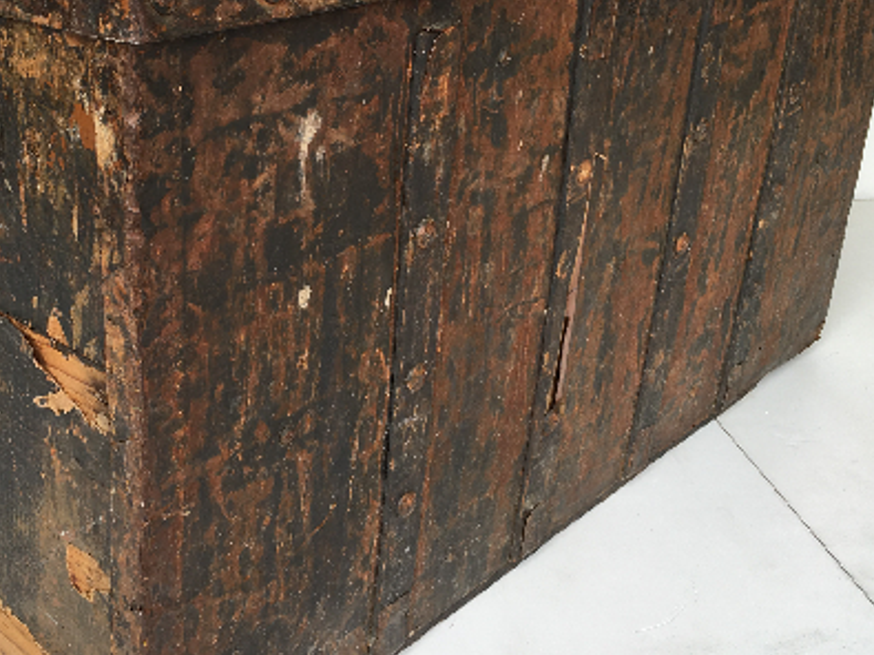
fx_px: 1186
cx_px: 301
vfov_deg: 30.7
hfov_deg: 40.0
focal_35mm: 47
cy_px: 228
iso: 25
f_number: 2.2
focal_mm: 4.15
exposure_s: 1/119
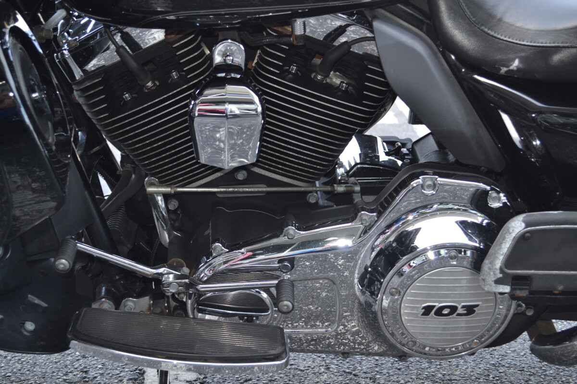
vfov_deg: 25.8
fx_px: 841
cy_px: 192
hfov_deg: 37.9
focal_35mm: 52
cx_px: 288
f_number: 5
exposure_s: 1/125
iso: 360
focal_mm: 35
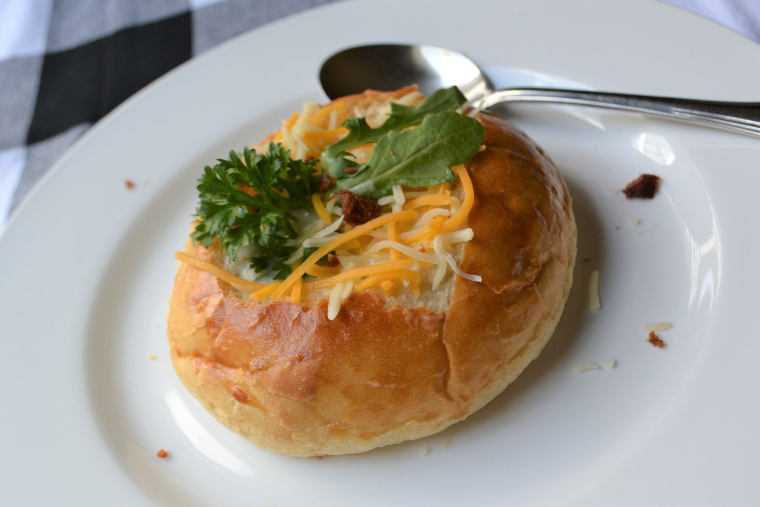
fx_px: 844
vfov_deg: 33.4
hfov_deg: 48.5
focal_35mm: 40
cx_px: 378
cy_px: 254
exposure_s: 1/125
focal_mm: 26
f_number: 5.6
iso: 400
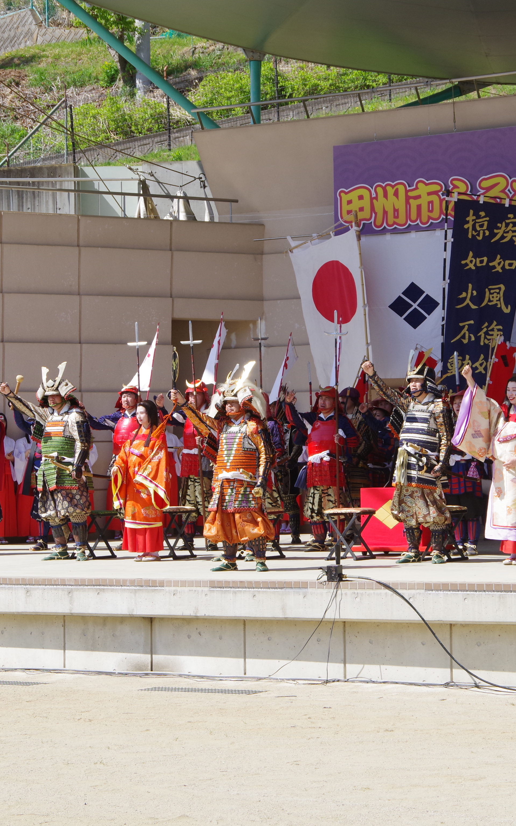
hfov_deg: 14.2
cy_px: 414
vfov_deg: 22.6
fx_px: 2070
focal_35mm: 92
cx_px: 357
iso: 320
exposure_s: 1/500
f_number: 6.3
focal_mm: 40
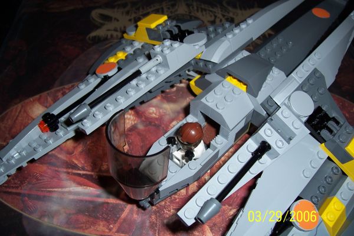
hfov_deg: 55.8
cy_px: 118
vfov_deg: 38.8
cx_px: 177
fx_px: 334
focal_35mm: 34
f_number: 2.7
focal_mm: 5.6
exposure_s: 1/60
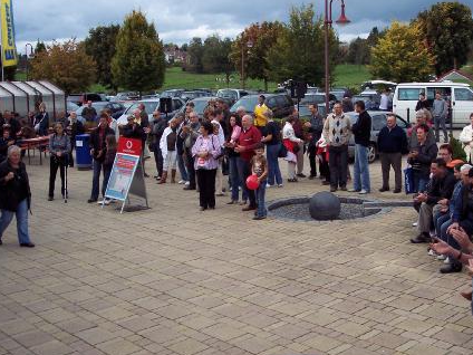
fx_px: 629
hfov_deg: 41.2
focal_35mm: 46
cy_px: 149
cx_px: 251
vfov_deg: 31.5
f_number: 4
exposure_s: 1/500
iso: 100
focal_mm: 8
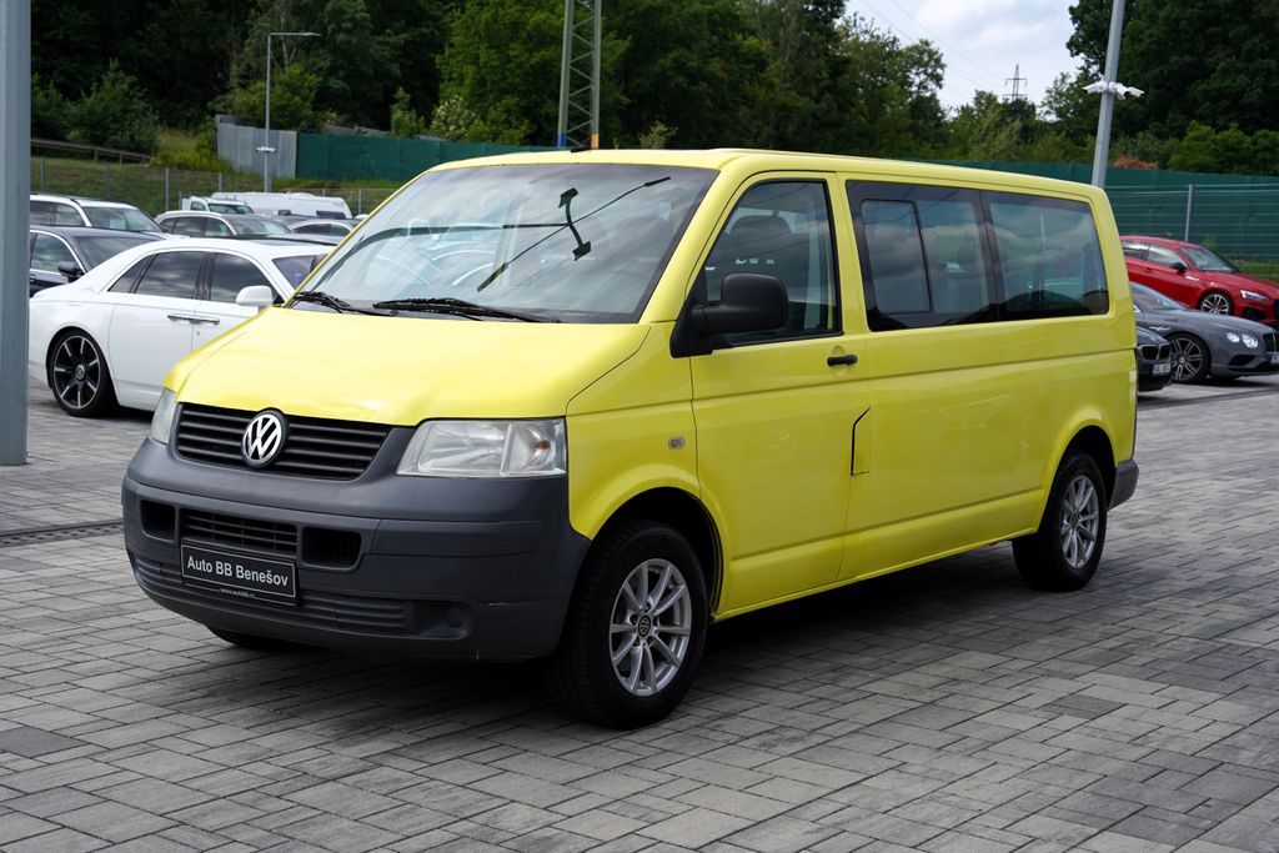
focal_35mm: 50
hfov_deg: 39.6
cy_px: 426
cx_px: 640
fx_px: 1777
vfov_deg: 27.0
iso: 100
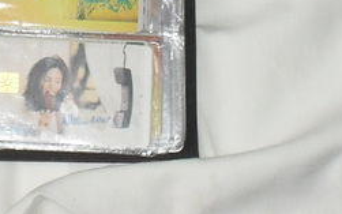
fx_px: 1930
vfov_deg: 6.1
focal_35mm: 207
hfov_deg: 10.1
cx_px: 18
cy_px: -294
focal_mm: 8.7
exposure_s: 1/45
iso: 200
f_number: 3.9
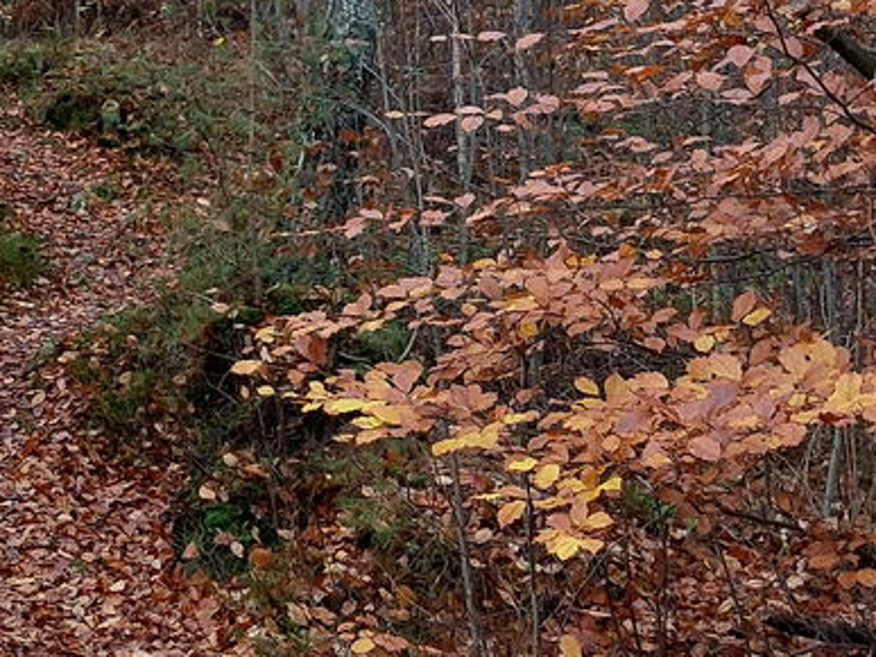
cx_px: -45
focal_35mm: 93
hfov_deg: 20.3
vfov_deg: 15.6
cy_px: 32
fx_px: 2353
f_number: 1.8
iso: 80
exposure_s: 1/50
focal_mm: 5.23
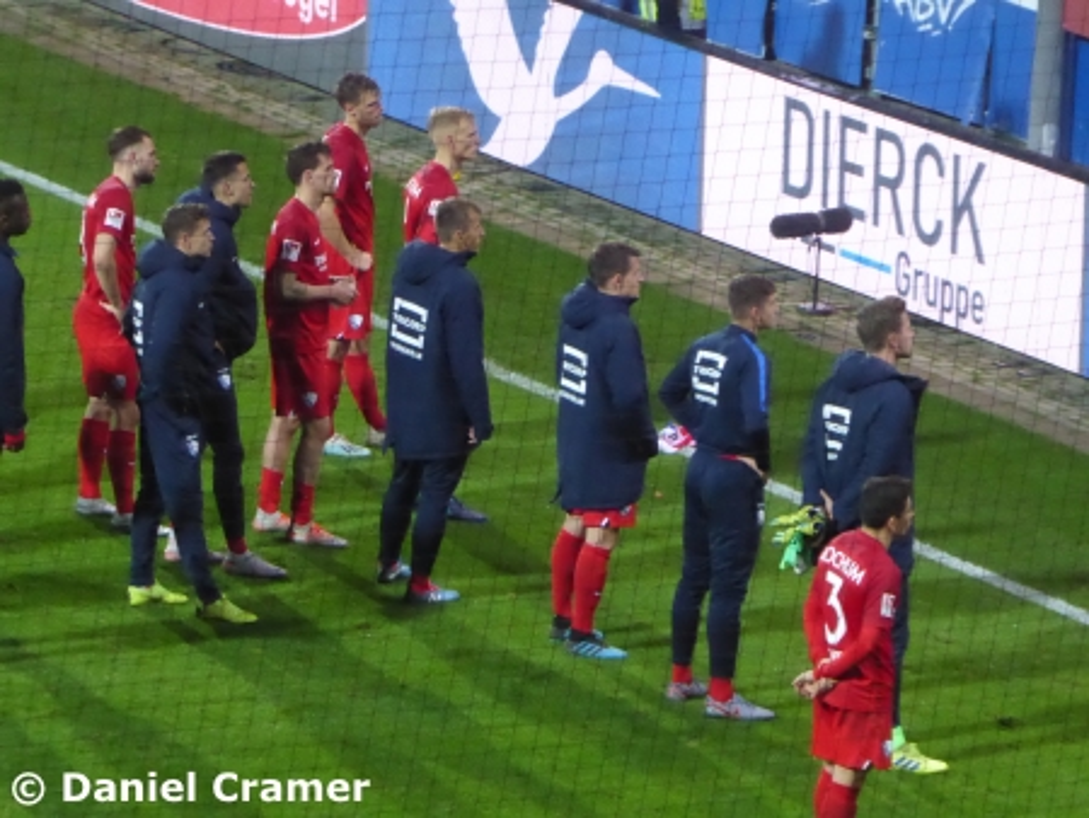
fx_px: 10135
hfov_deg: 6.2
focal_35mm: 322
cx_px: 544
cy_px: 409
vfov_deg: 4.6
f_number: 5.9
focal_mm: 57.7
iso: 1600
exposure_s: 1/100
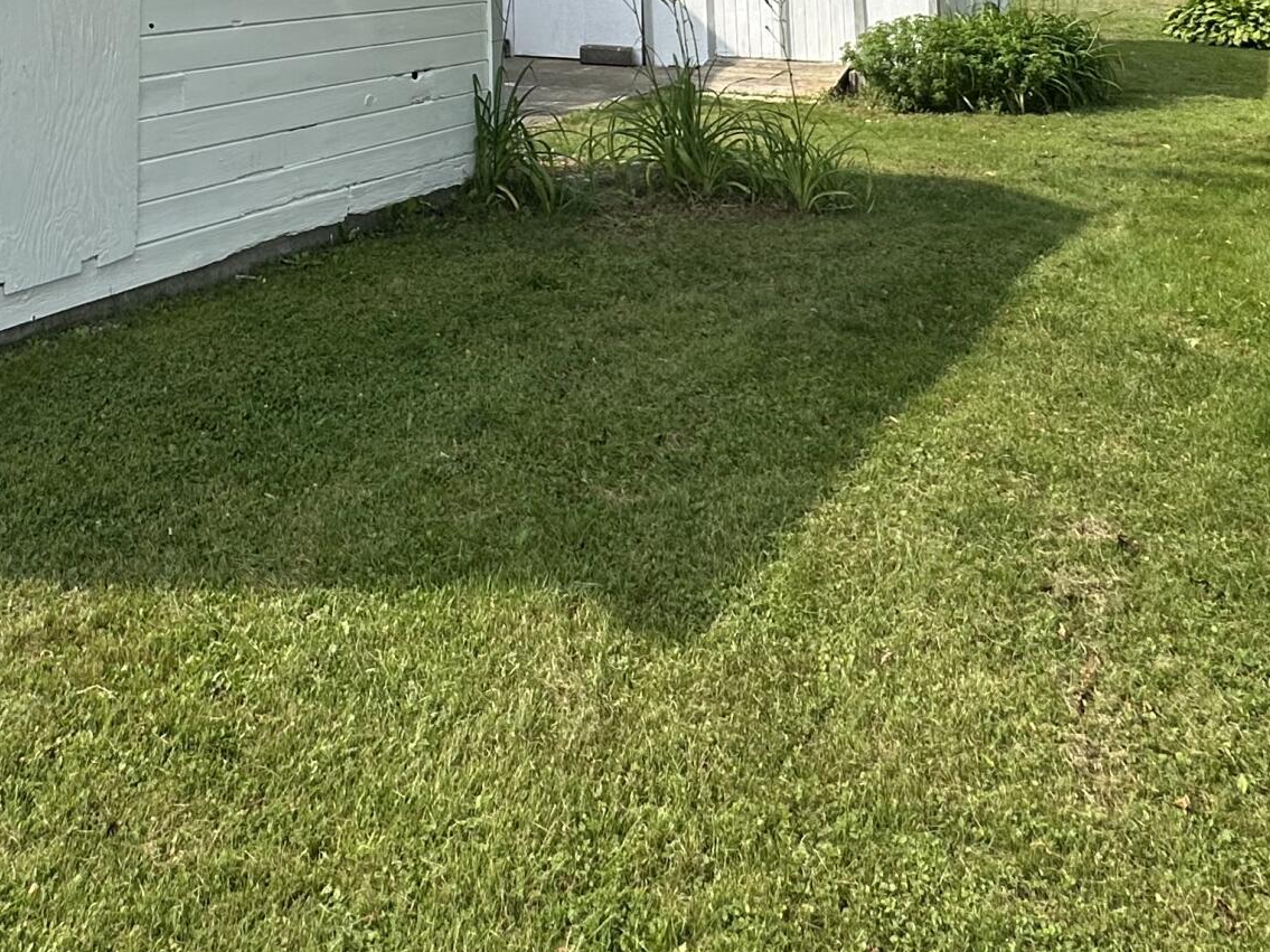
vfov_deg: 31.4
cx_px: 492
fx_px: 1357
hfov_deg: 49.7
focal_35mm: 37
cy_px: -229
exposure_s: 1/1715
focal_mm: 2.22
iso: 50
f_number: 2.2
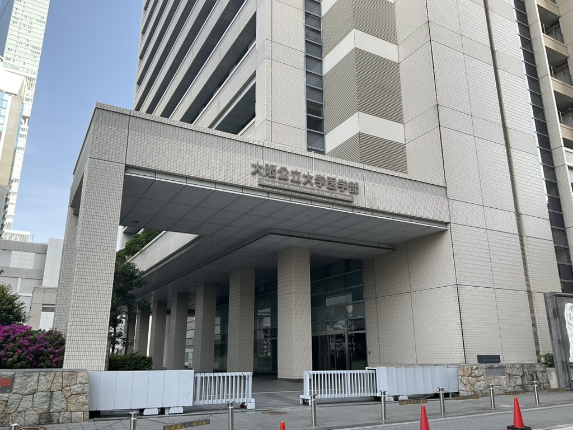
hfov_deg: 61.7
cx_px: 286
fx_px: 480
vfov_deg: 48.2
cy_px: 215
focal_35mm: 29
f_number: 1.8
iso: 16
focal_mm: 3
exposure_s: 1/242
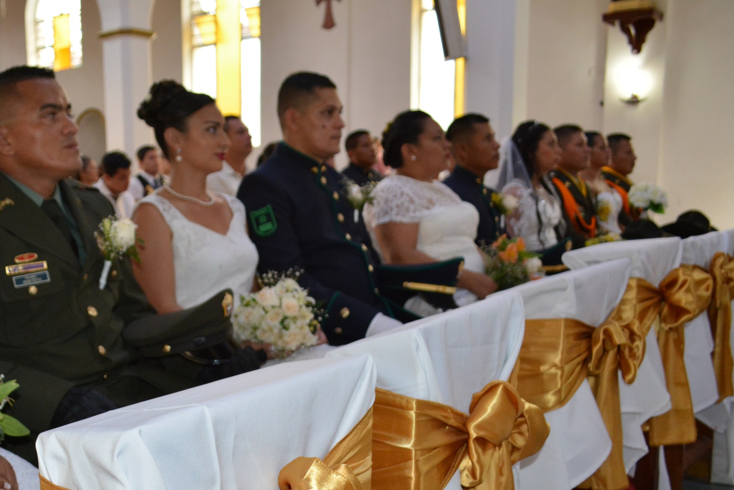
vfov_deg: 33.0
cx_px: 195
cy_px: 343
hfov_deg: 46.9
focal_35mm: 40
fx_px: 815
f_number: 3.5
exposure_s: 1/60
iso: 1100
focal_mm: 18
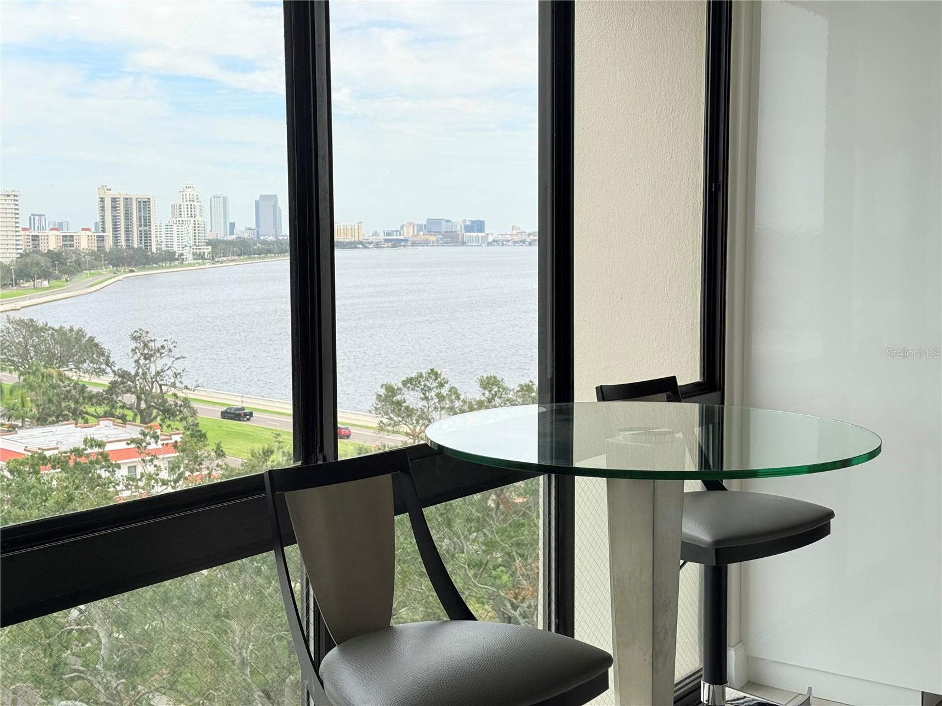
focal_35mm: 48
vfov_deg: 30.3
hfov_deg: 39.7
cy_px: 353
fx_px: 1306
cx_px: 471
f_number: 1.78
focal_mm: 6.76
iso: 64
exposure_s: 1/1116
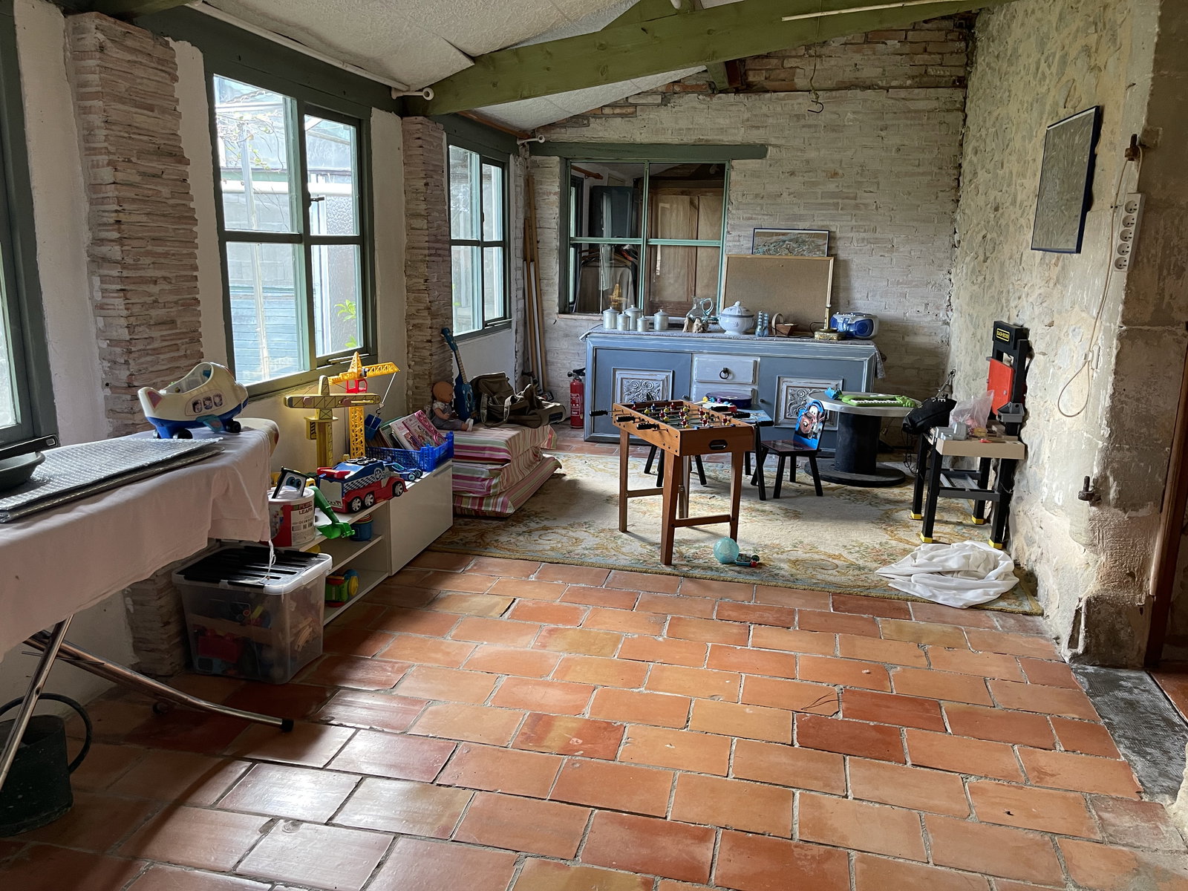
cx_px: 594
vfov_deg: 54.9
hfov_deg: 69.4
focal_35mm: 25
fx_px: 858
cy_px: 446
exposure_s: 1/60
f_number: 1.6
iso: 160
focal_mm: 5.1
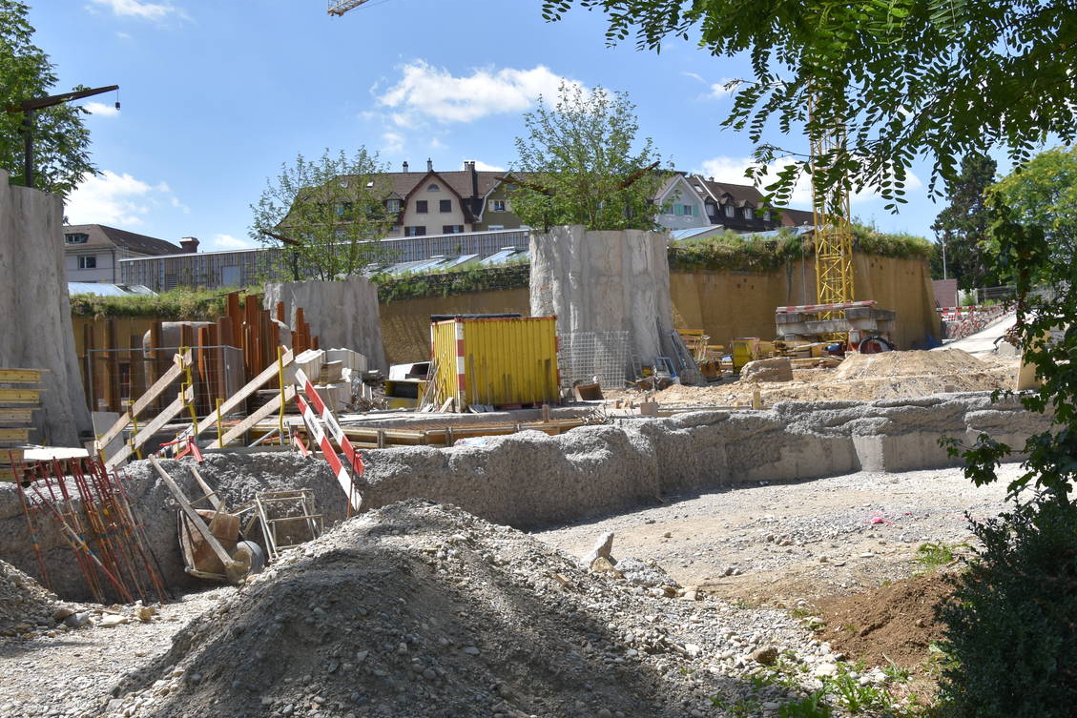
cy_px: 342
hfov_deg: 55.2
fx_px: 1017
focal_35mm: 34
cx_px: 672
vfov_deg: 38.9
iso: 220
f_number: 8
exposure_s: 1/500
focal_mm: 16
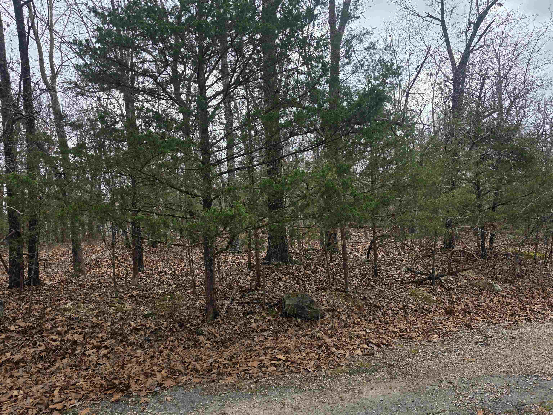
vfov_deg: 58.9
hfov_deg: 73.9
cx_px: 276
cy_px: 208
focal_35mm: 23
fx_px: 367
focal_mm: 6.3
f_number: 1.7
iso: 32
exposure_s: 1/359
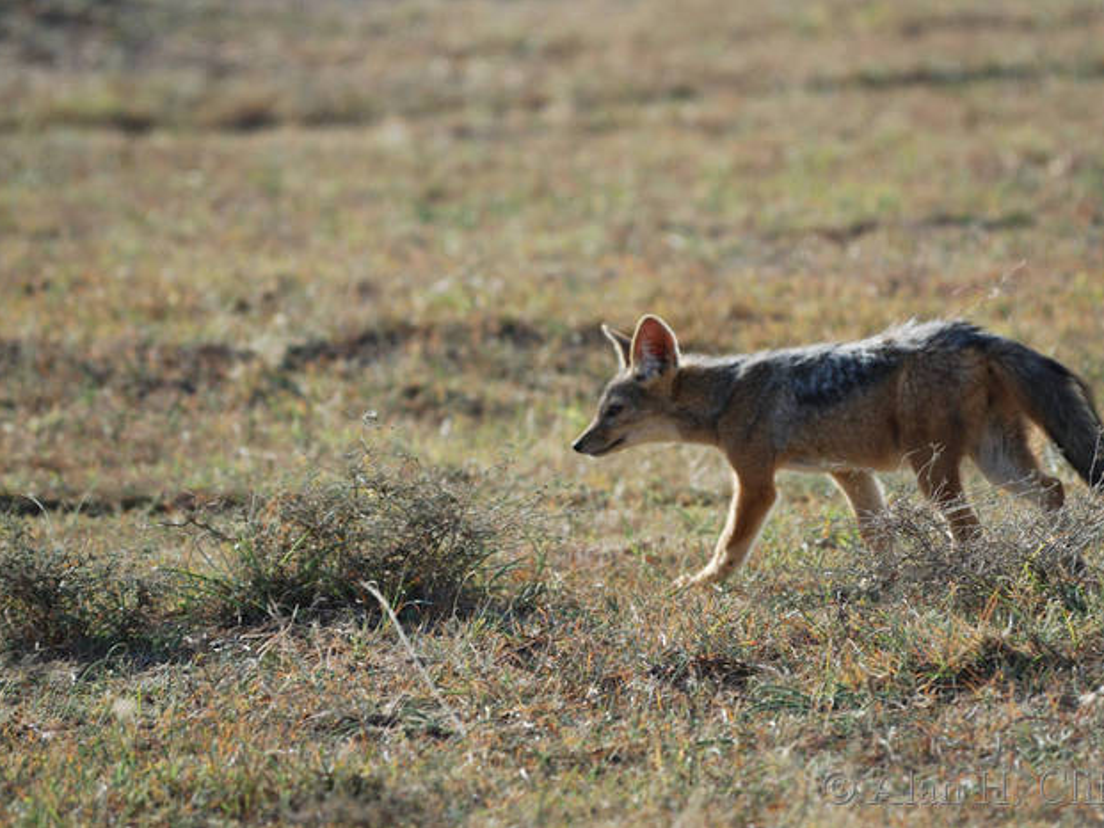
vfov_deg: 2.3
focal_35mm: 651
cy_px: 414
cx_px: 615
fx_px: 20766
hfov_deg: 3.0
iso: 220
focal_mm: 400
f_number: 5.6
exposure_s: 1/400
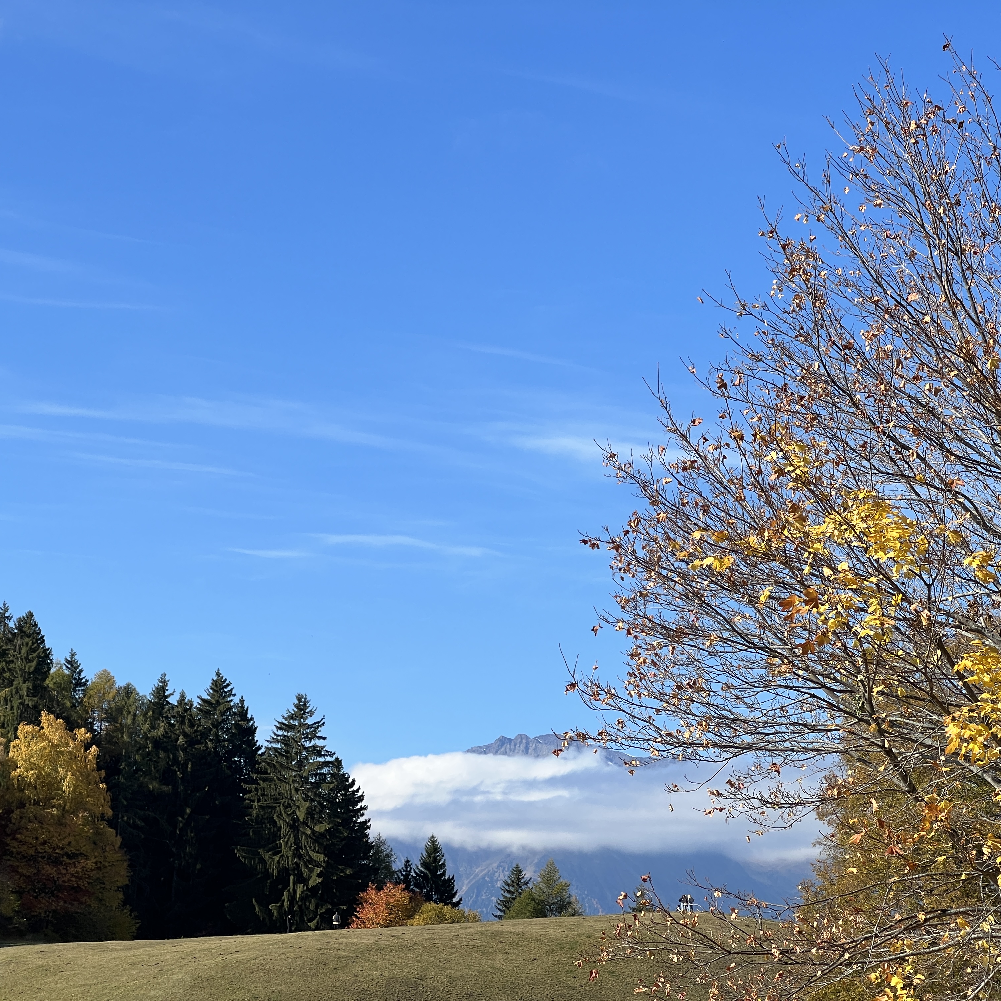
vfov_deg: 19.1
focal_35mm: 91
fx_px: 2977
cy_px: 500
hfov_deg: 19.1
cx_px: 422
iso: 32
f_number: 2.8
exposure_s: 1/732
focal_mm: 9
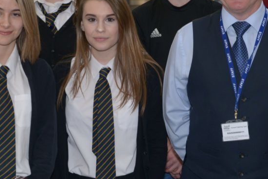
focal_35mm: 93
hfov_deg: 21.7
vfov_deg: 14.7
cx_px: 211
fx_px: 692
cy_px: 83
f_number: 8
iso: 800
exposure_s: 1/40
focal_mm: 50
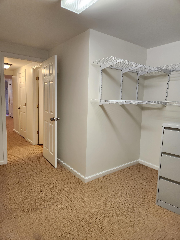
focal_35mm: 23
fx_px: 159
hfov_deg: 58.9
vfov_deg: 73.9
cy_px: 120
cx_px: 90
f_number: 1.8
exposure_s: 1/120
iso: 160
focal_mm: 5.4
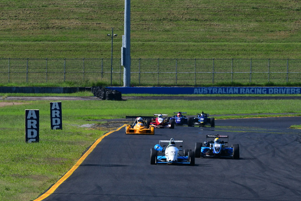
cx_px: 174
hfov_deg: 3.4
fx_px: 5101
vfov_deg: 2.3
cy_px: 125
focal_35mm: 610
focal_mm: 310
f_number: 13
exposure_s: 1/640
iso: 500
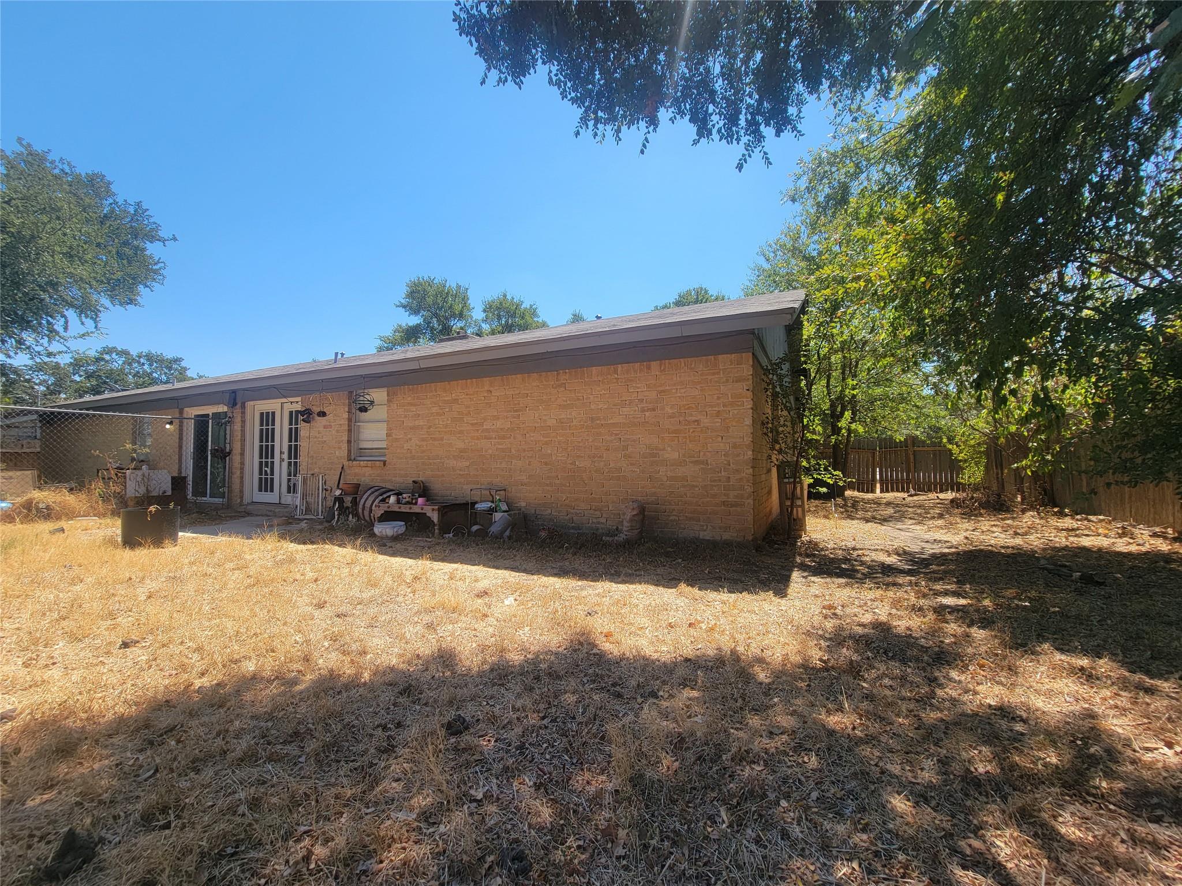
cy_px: 443
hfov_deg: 106.2
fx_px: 444
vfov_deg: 89.9
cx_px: 591
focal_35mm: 13
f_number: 2.2
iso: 50
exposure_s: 1/932
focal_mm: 2.2
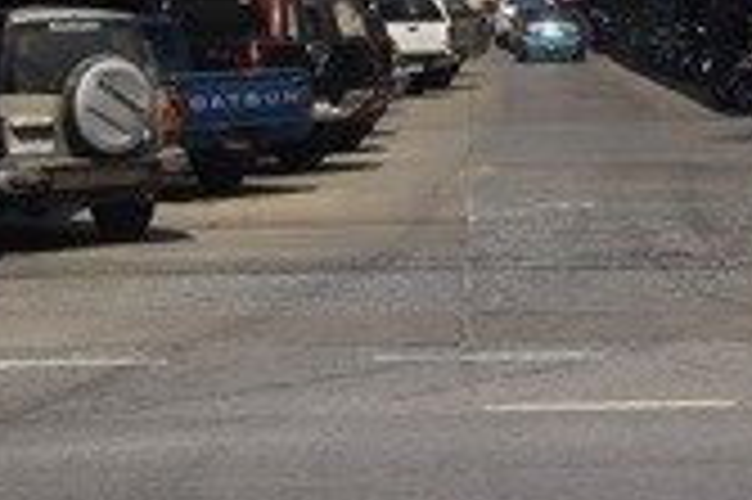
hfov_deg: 16.3
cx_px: 446
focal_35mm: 126
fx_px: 2629
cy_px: -358
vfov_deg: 10.3
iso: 250
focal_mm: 20
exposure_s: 1/640
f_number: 9
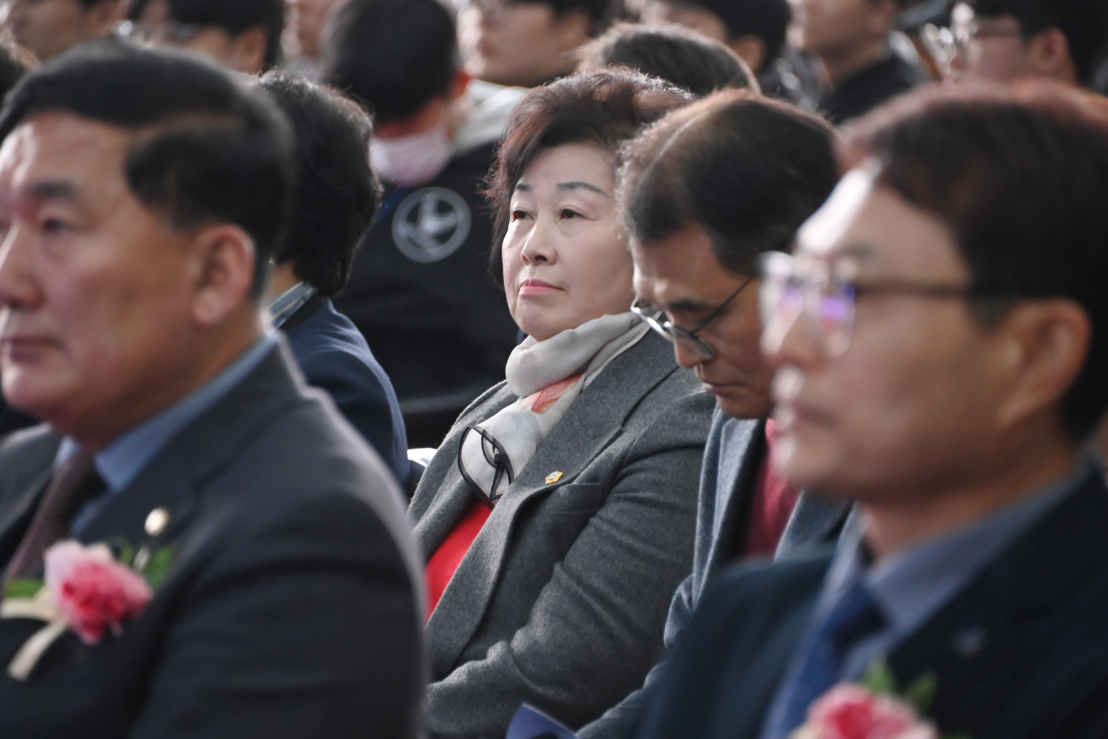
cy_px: 370
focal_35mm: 300
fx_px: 9233
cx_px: 554
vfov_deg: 4.6
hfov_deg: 6.9
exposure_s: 1/250
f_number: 5.6
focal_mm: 300
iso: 3200
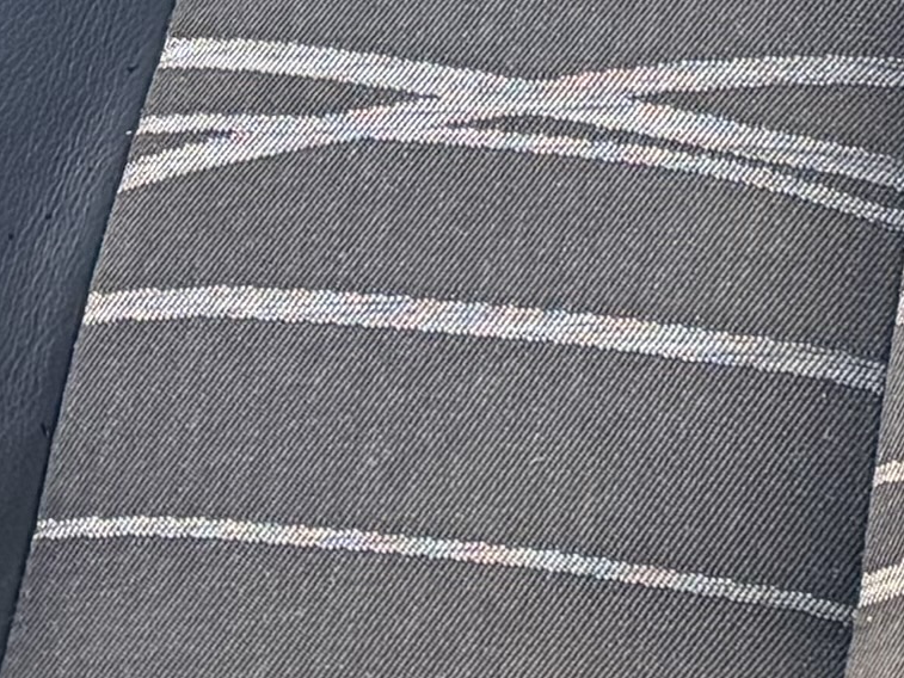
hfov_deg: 9.1
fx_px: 4728
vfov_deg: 7.2
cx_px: 2578
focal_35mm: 181
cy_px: -1397
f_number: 1.78
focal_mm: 6.76
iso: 200
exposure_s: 1/121
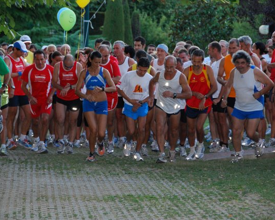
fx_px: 1653
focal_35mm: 203
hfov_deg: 9.5
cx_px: 131
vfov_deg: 7.6
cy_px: 110
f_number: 5.6
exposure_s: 1/60
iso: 800
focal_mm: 120
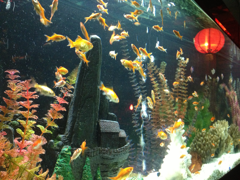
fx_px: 243
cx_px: 120
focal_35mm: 35
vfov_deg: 40.7
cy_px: 90
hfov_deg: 52.6
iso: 400
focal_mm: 4.28
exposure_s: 1/15
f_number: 2.4
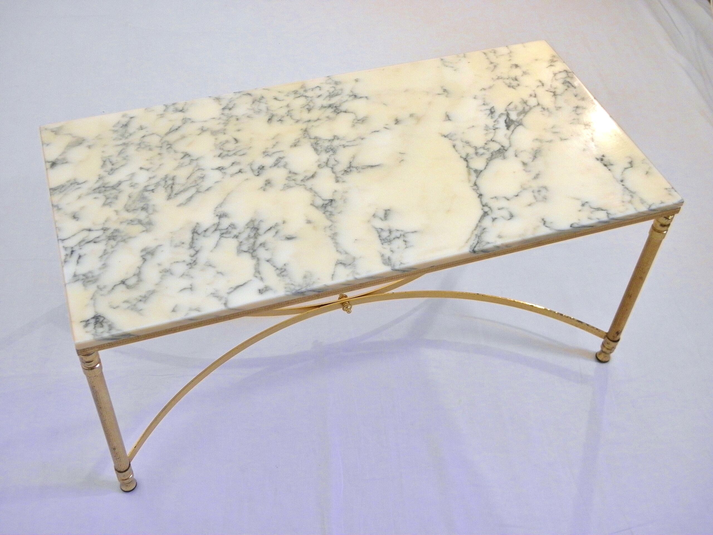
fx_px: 803
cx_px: 356
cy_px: 268
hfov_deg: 47.9
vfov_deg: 36.8
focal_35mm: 39
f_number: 3.8
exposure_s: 1/30
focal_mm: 7.1
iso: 200
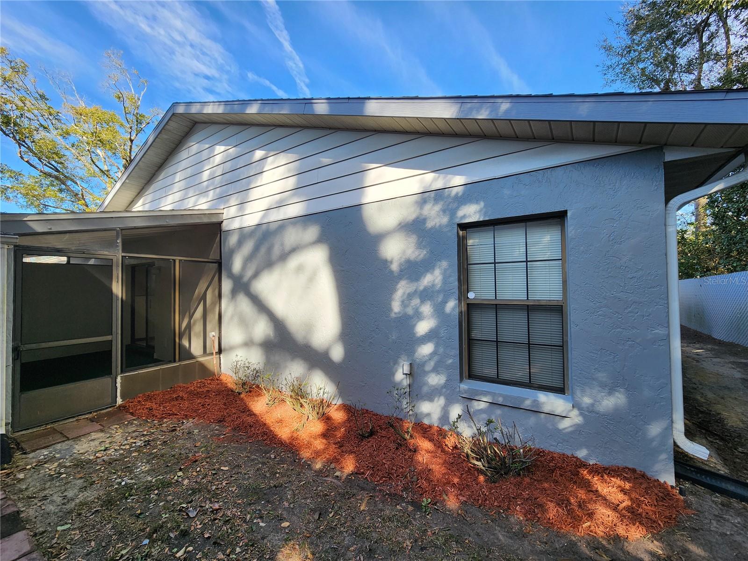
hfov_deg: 106.2
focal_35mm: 13
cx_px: 374
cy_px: 280
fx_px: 281
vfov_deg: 89.9
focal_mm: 2.2
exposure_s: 1/338
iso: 50
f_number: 2.2
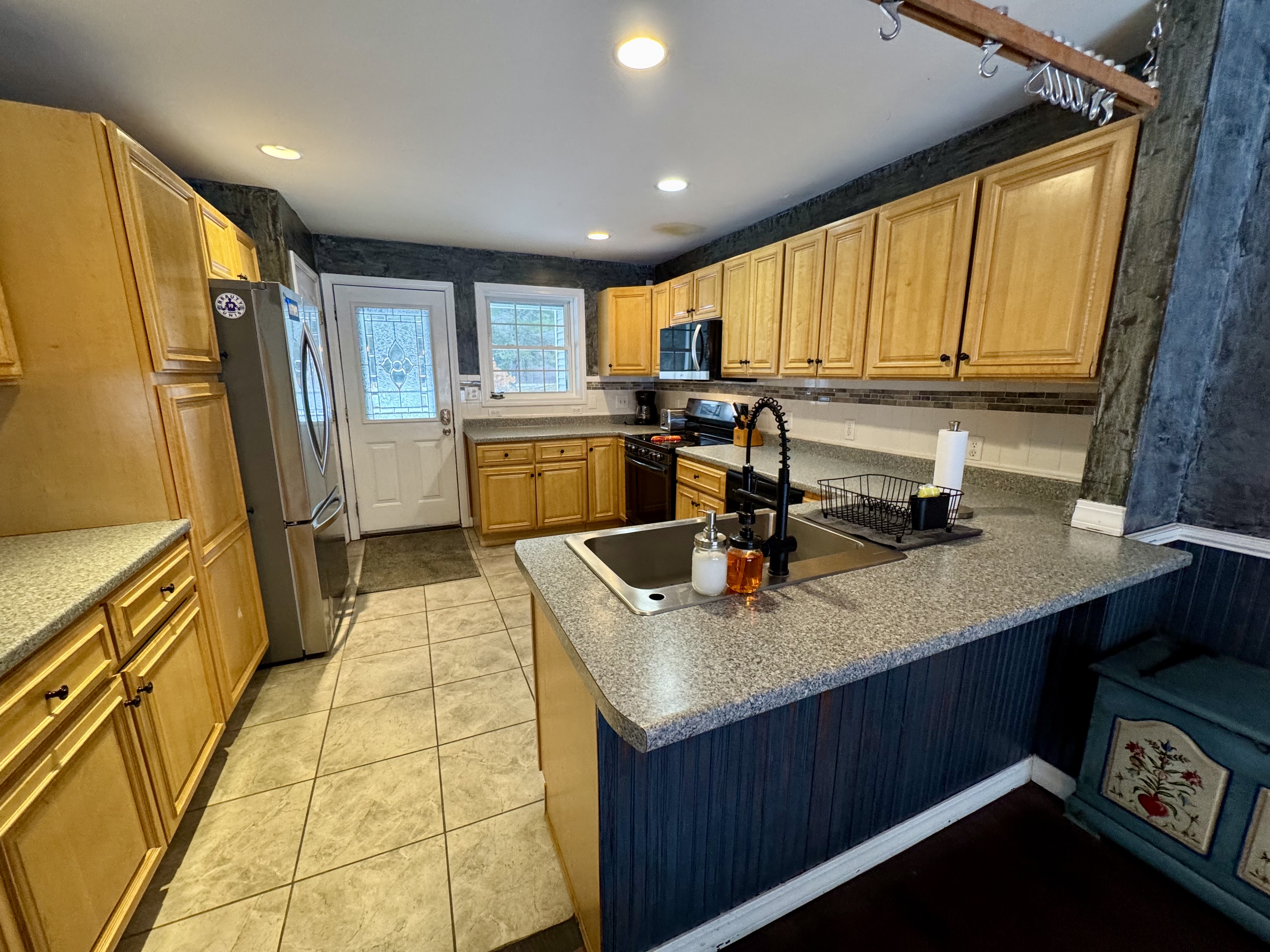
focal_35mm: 14
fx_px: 514
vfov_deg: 85.7
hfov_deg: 102.1
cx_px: 635
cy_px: 476
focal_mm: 2.22
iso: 250
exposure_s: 1/60
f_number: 2.2
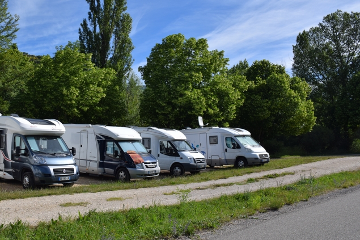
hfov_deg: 55.1
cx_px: 134
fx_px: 340
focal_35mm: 34
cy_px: 109
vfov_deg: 38.8
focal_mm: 18
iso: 200
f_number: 11
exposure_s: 1/500
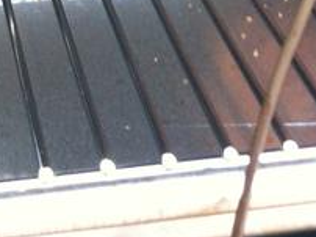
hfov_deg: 12.7
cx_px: 144
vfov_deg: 8.9
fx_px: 1422
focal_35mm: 156
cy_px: -237
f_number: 2.8
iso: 125
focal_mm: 3.85
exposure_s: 1/15
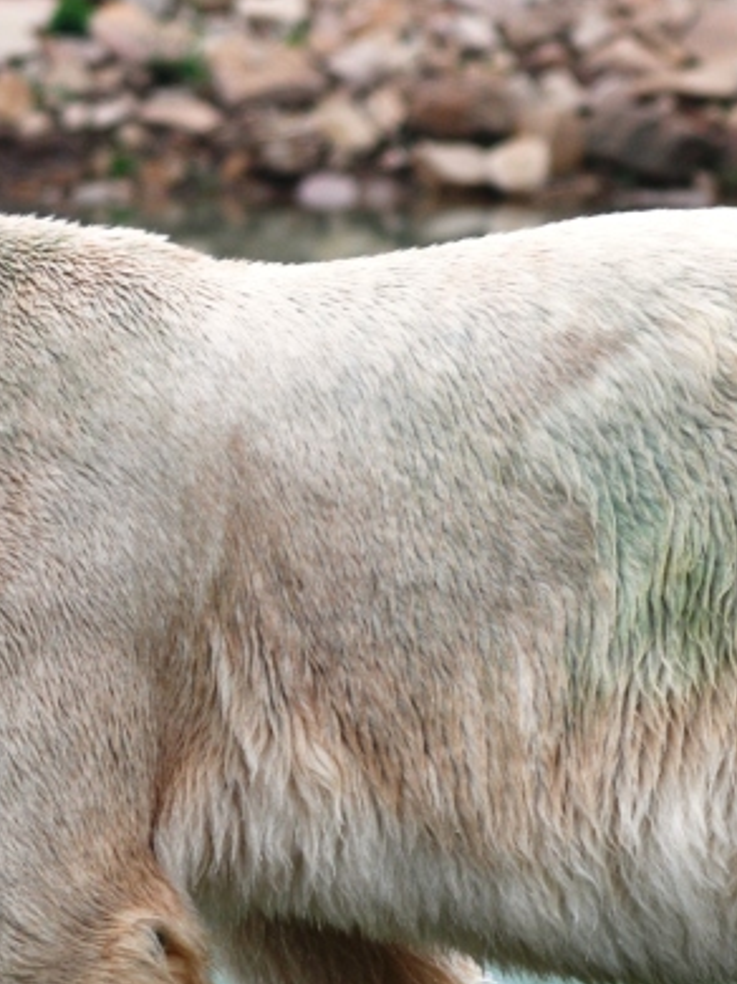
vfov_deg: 3.9
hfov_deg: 2.9
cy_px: 682
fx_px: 14558
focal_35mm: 512
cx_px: 270
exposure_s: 1/320
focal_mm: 135
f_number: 4.5
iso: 200
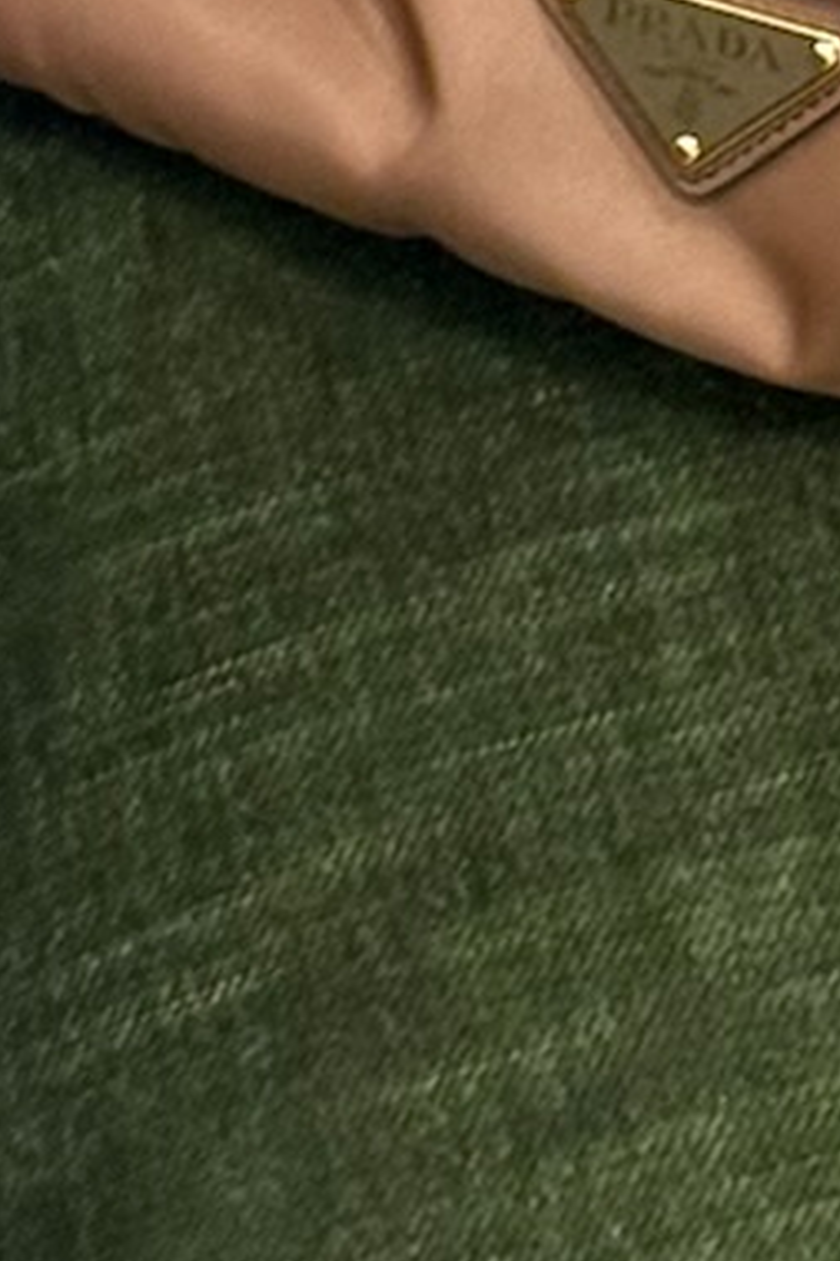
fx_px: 9423
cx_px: 1892
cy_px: -1181
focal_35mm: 269
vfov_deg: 7.4
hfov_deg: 5.0
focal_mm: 6.76
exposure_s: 1/84
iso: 200
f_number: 1.78
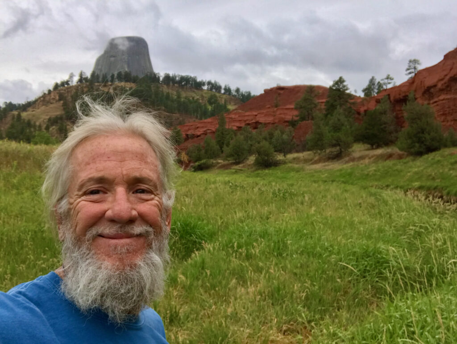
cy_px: 172
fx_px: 423
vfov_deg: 44.2
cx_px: 228
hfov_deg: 56.8
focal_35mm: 32
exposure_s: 1/465
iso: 25
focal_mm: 2.87
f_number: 2.2
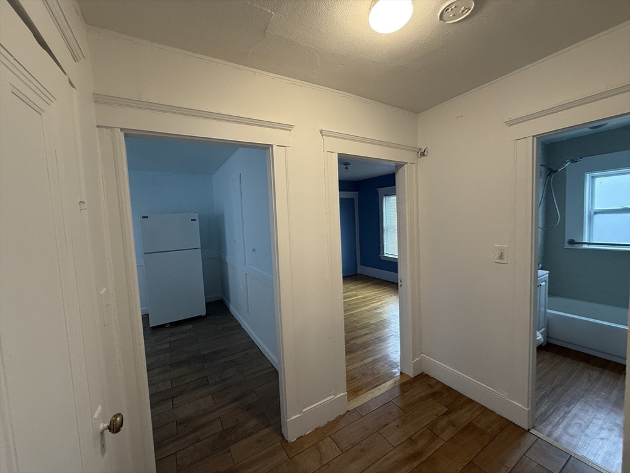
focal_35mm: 14
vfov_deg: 85.7
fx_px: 255
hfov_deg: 102.1
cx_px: 315
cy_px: 236
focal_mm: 2.22
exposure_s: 1/60
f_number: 2.2
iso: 160
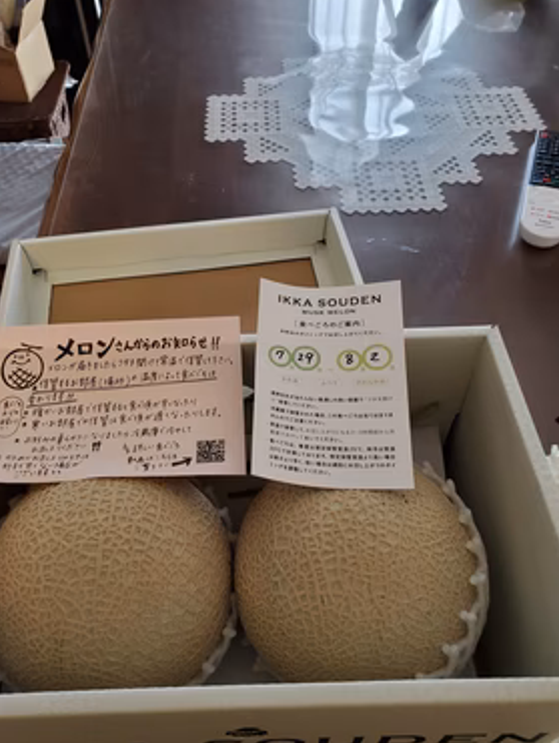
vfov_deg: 63.4
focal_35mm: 28
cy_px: 379
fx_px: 602
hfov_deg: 49.8
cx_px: 274
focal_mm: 4.3
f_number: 2.4
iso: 200
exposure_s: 1/50
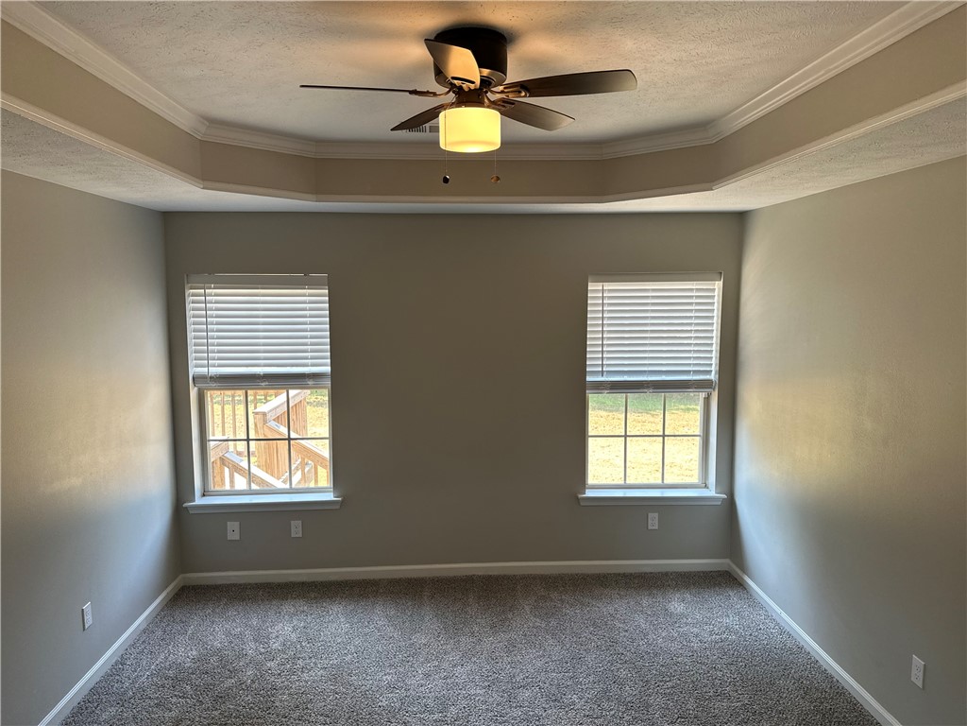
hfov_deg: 71.6
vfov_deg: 56.8
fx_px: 670
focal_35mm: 24
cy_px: 363
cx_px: 484
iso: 100
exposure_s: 1/135
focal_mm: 6.86
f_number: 1.78
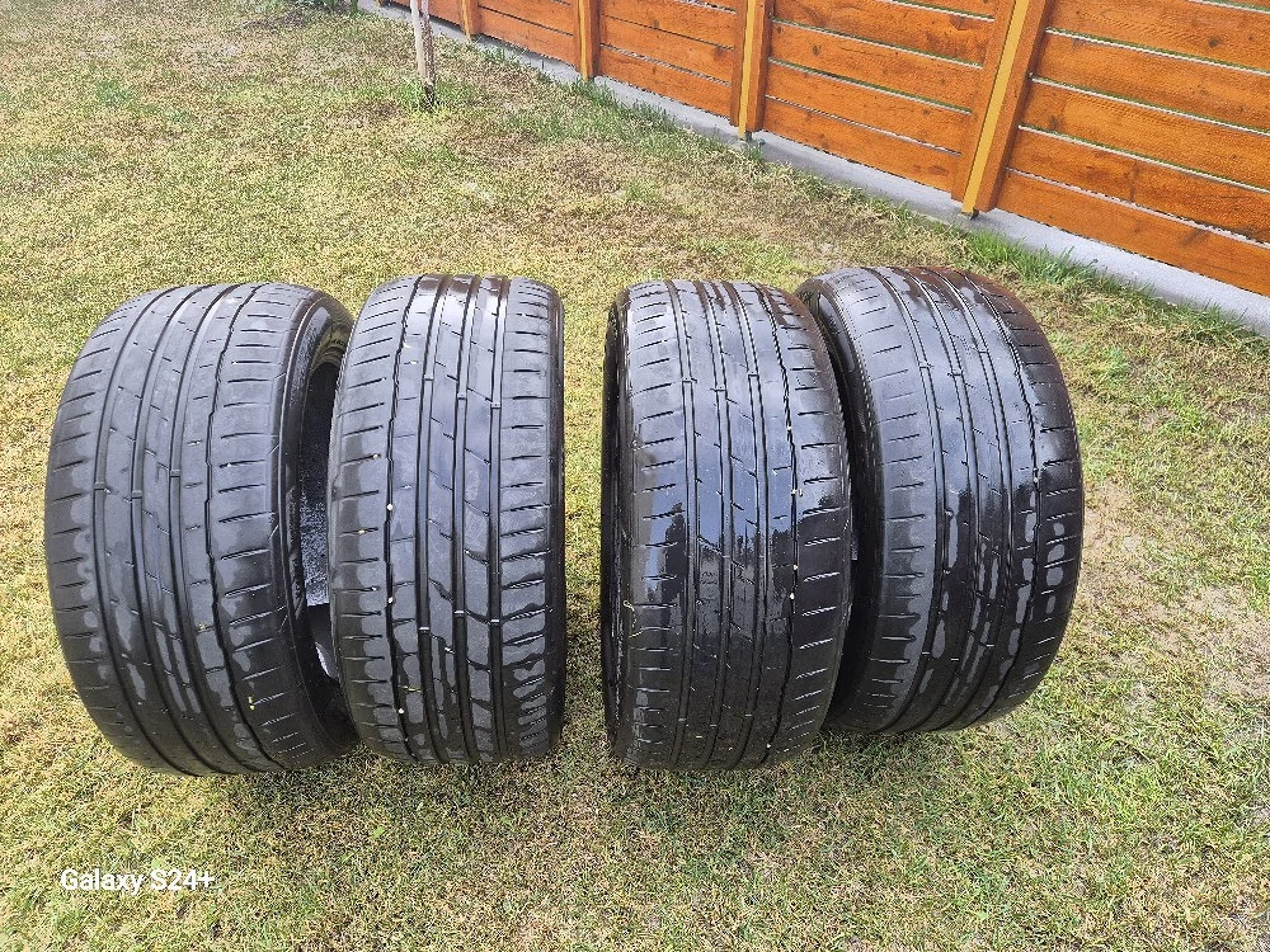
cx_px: 635
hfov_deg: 73.9
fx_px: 844
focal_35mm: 23
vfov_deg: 58.9
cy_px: 476
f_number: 1.8
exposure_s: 1/182
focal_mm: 5.4
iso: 40
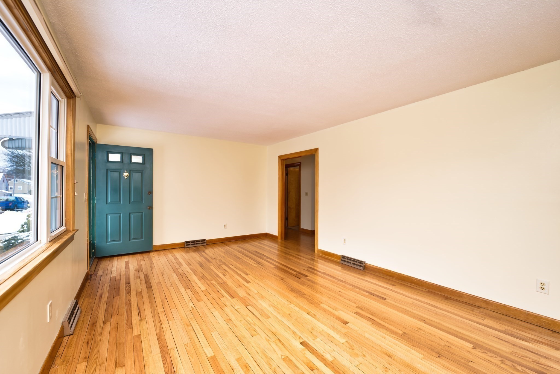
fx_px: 218
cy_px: 187
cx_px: 280
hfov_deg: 104.2
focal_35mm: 14
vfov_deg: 81.2
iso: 100
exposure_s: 1/125
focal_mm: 14
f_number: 3.2
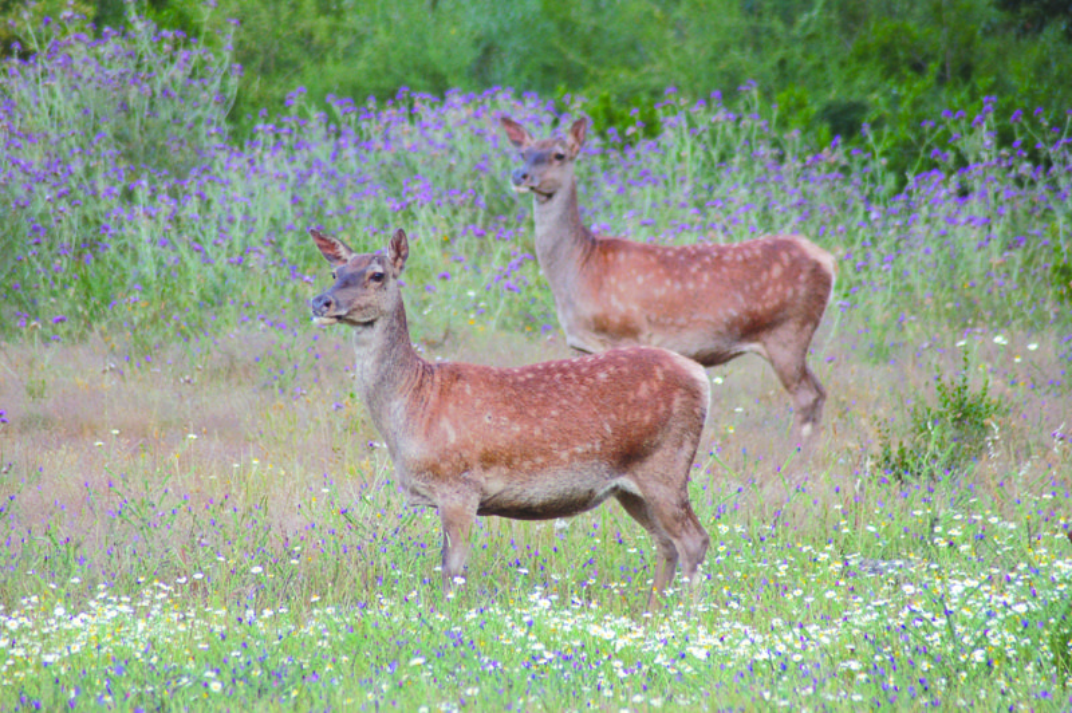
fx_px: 13389
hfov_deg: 4.6
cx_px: 536
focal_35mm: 450
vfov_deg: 3.0
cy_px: 356
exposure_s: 1/125
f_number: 5.6
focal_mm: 300
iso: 560
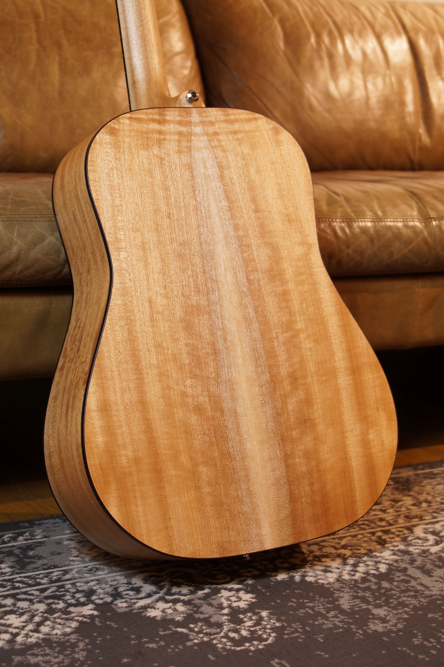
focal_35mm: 68
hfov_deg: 20.2
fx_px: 1249
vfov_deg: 29.9
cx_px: 222
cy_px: 334
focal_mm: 45
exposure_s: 1/10
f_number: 5
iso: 100
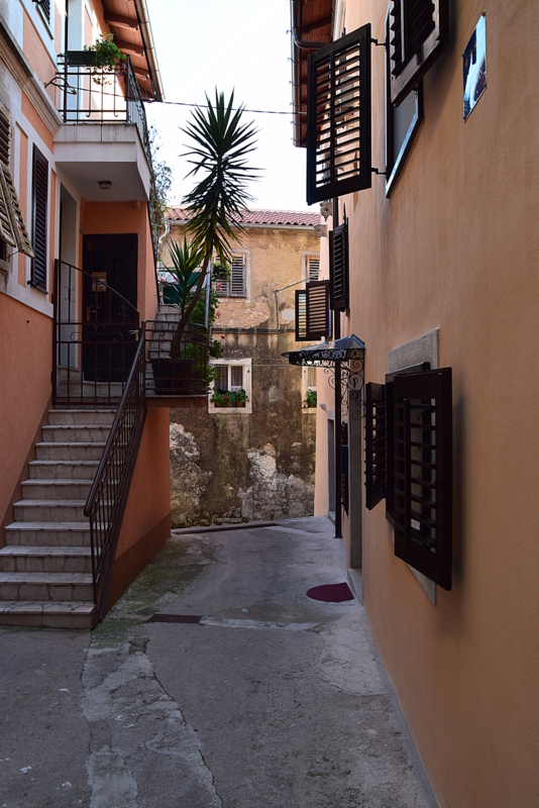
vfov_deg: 67.4
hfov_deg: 48.0
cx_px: 270
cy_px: 404
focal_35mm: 27
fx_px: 606
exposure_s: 1/100
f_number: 9
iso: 400
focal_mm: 18
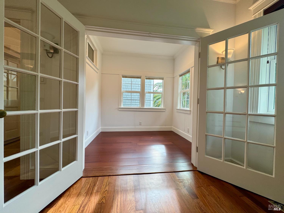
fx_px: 115
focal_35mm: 14
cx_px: 142
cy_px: 106
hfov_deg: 102.1
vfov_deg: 85.7
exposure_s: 1/120
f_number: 2.2
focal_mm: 2.22
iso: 50
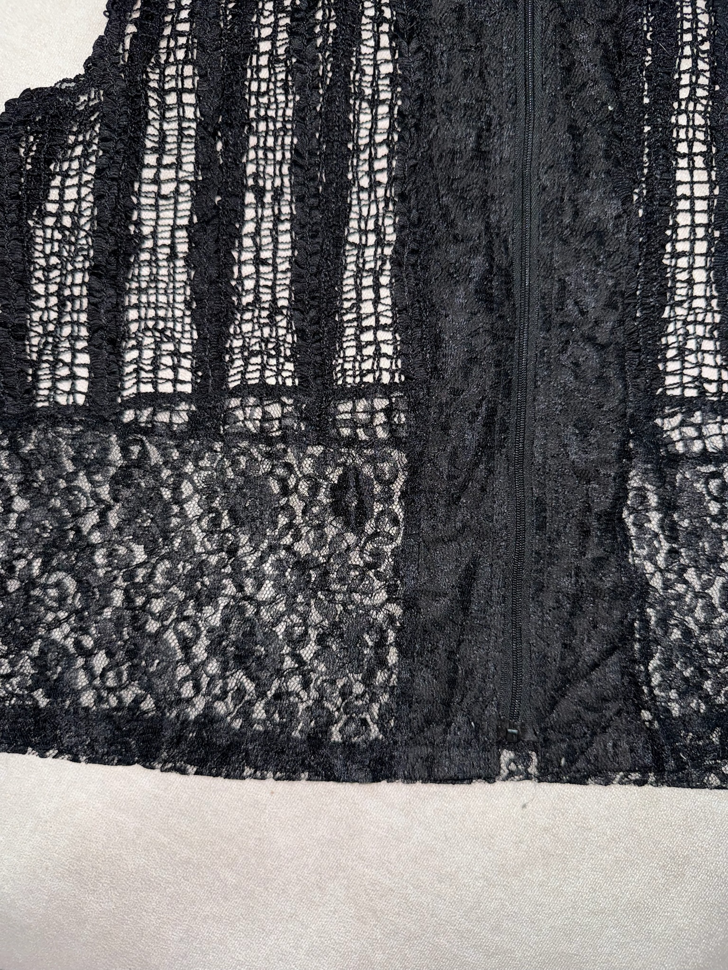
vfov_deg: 71.6
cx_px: 364
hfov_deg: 56.8
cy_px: 485
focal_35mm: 24
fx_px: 673
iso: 80
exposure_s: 1/32
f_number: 1.78
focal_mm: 6.76
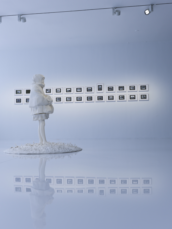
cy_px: 114
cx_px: 86
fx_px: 199
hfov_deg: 46.8
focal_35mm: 30
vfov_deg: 60.0
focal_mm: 38
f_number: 7.1
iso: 200
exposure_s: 1/54
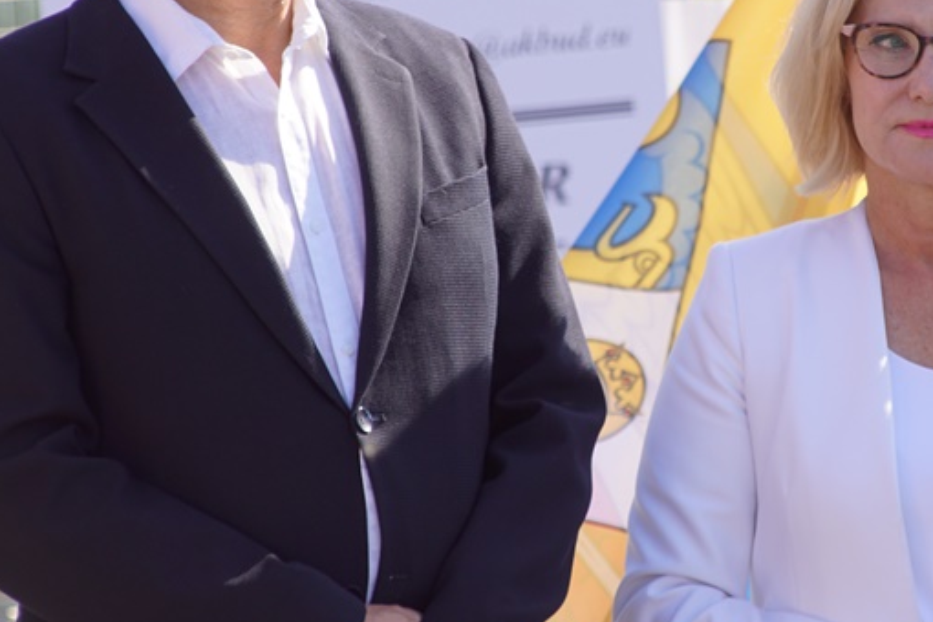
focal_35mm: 397
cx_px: 670
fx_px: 10288
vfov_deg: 3.5
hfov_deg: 5.2
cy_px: 235
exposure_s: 1/250
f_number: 5.6
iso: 160
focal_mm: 135
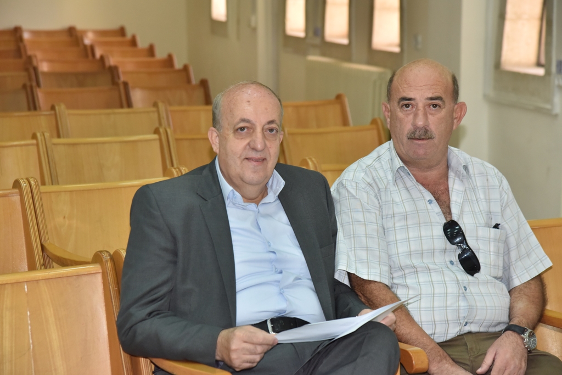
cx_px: 281
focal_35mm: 105
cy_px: 188
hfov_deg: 19.5
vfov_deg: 13.0
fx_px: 1639
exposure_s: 1/250
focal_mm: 105
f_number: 5.6
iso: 1600
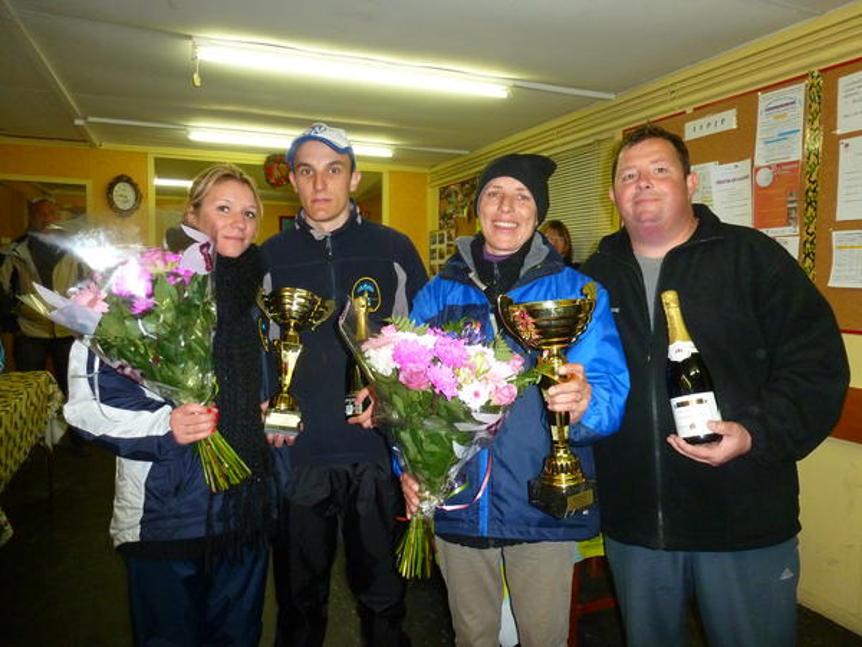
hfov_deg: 71.6
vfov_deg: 56.8
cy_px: 324
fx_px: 598
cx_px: 431
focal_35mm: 24
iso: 320
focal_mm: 4.3
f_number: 3.3
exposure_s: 1/60
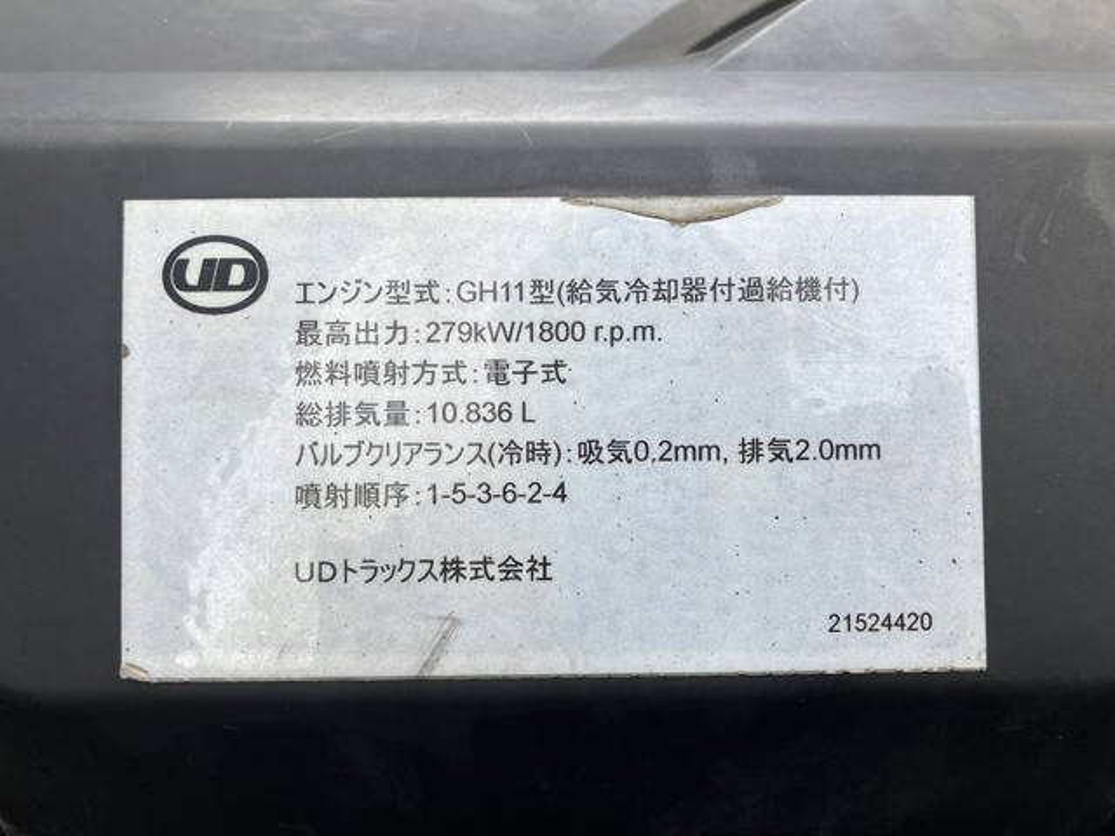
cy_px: 418
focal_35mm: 28
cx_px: 558
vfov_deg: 49.7
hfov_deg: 63.4
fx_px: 902
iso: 32
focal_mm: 3.99
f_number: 1.8
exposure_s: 1/362
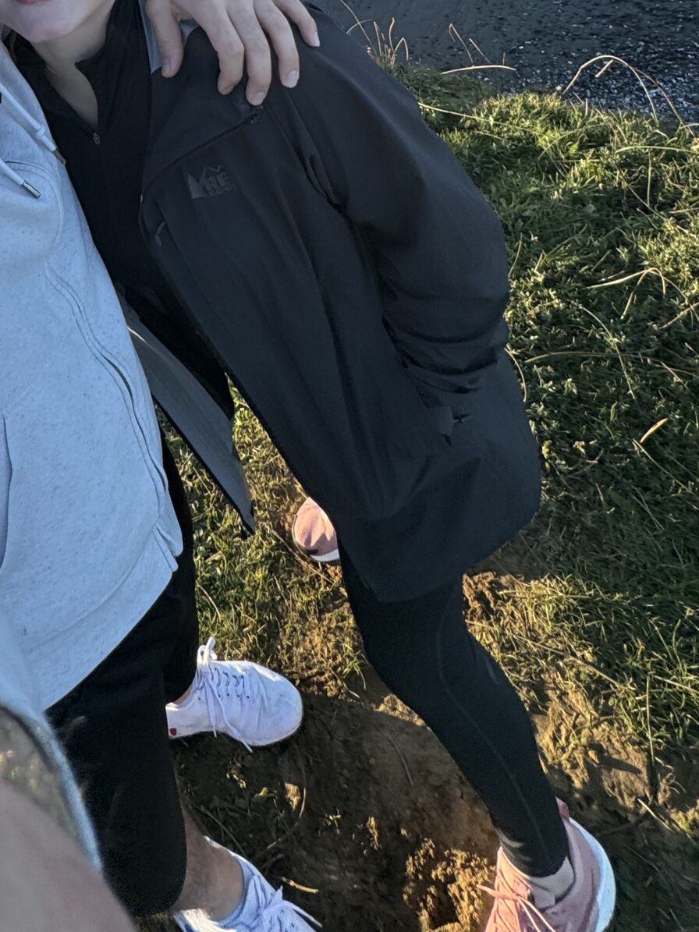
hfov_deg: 40.3
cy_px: -65
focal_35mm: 30
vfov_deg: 46.4
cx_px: -19
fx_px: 808
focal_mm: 2.22
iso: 40
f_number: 2.2
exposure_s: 1/518
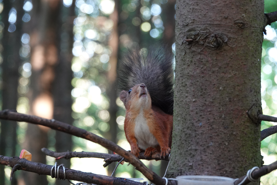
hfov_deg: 10.7
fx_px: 1477
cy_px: 92
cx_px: 138
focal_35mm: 192
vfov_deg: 7.2
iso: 800
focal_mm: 70.27
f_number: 4
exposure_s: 1/20
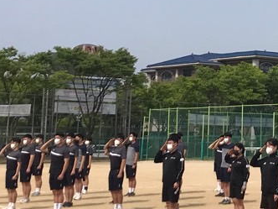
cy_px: -33
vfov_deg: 13.4
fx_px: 867
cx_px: 353
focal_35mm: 108
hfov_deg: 17.2
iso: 20
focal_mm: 3.99
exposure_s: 1/3690
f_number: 1.8
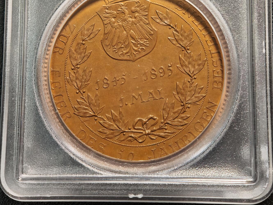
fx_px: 639
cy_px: 24
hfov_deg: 24.1
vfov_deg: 18.0
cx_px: 135
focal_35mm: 81
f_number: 2
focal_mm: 9
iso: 400
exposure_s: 1/79.5
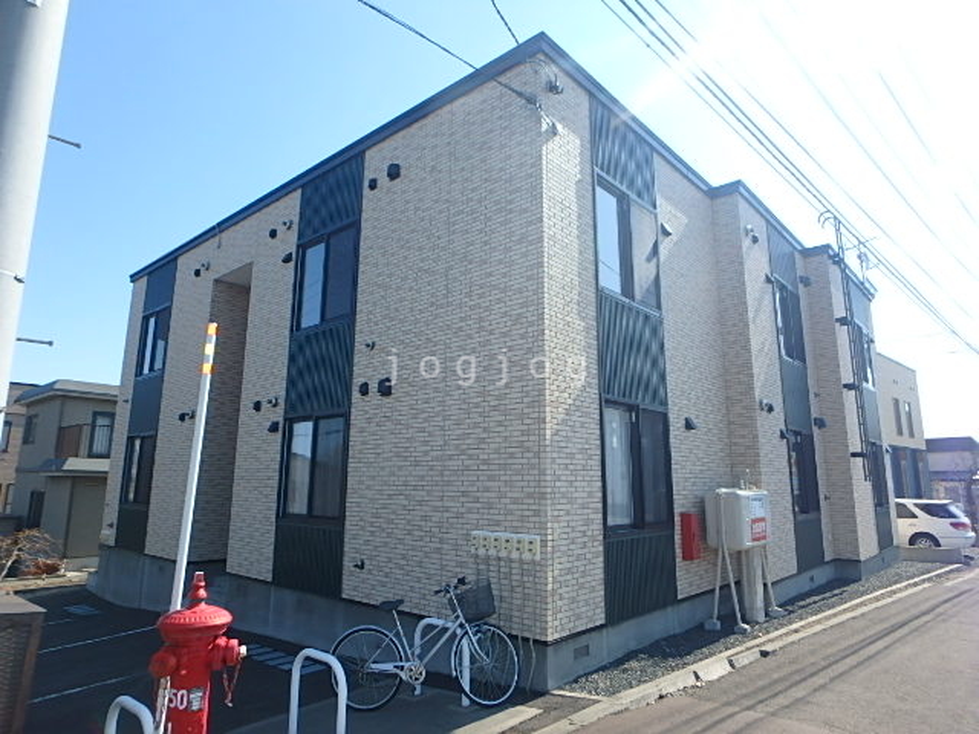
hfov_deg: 79.0
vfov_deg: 63.4
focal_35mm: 21
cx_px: 490
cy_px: 367
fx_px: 594
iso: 125
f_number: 3.5
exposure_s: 1/800
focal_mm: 3.7
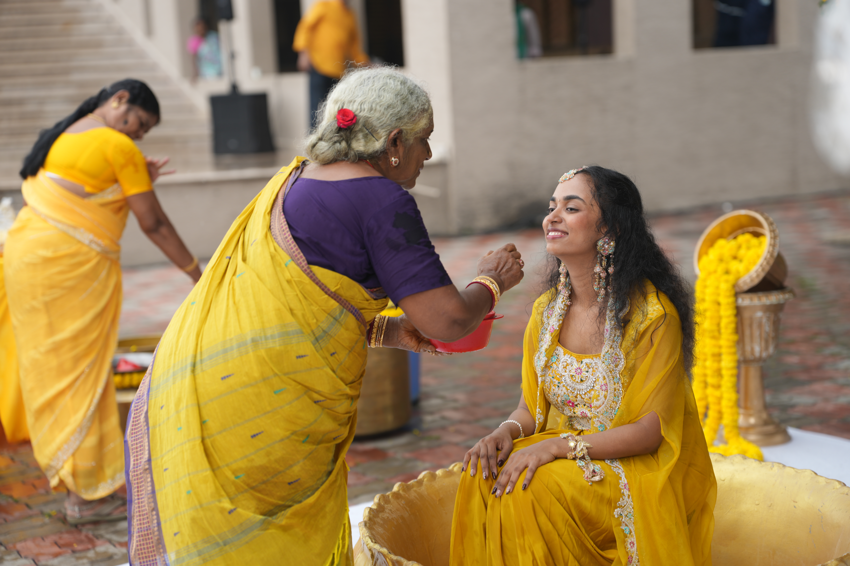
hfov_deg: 28.8
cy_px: 283
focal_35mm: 70
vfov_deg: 19.5
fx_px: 1653
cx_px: 425
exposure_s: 1/200
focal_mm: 70
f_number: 2.2
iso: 125
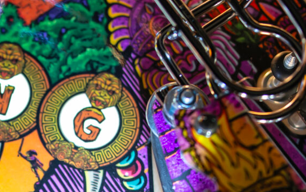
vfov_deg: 7.8
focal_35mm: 161
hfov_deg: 12.7
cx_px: -71
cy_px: 395
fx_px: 1343
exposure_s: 1/80
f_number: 2.2
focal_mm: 35
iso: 320
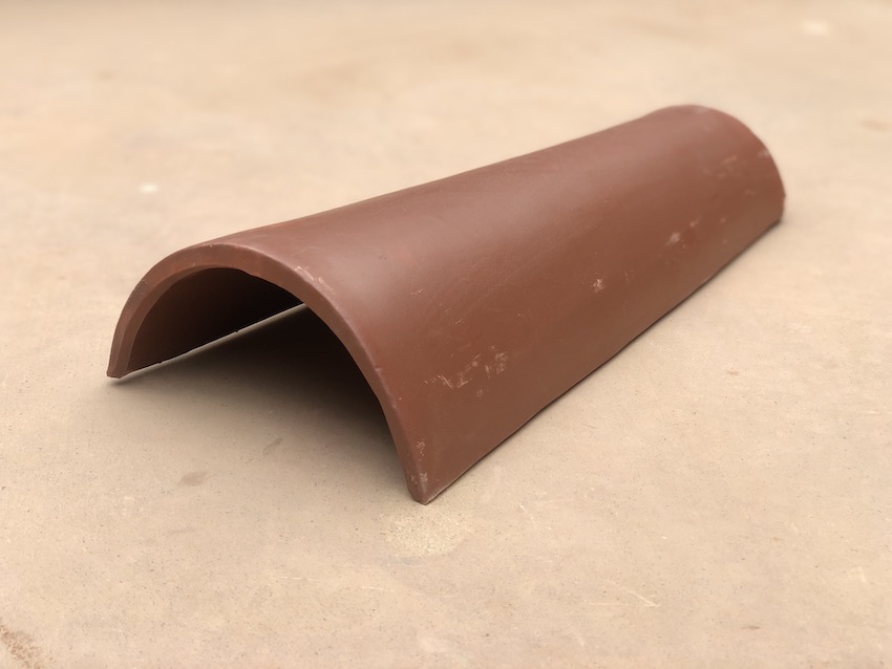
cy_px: 334
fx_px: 1340
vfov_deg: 28.0
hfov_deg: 36.8
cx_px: 446
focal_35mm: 52
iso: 16
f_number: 2.4
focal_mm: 6
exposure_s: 1/134
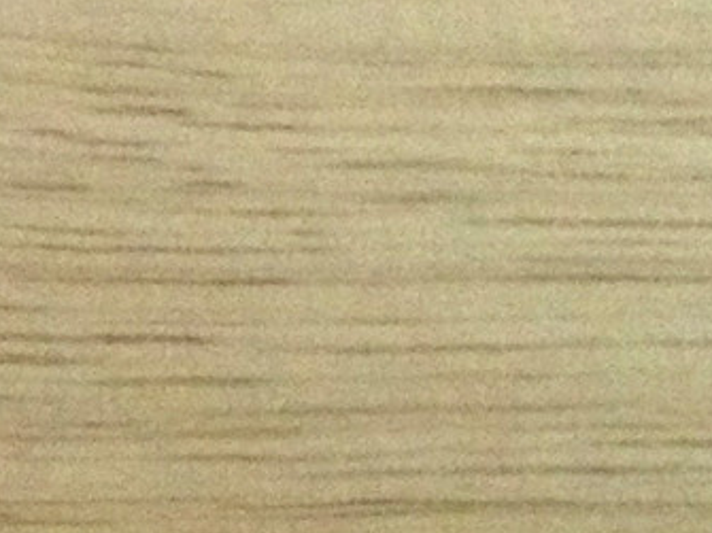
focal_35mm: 197
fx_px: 4051
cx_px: -346
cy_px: 365
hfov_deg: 9.8
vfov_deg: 7.5
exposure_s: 1/15
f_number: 2.4
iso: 400
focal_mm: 4.12
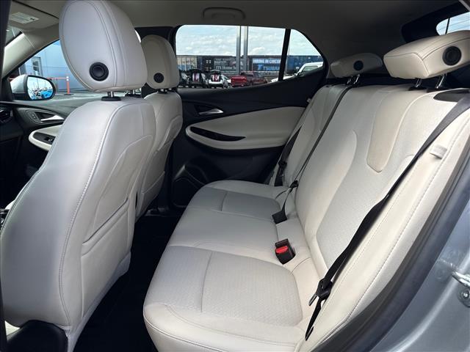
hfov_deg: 71.6
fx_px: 326
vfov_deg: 56.8
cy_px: 176
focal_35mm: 24
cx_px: 235
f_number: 1.78
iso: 80
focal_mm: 6.76
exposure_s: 1/539
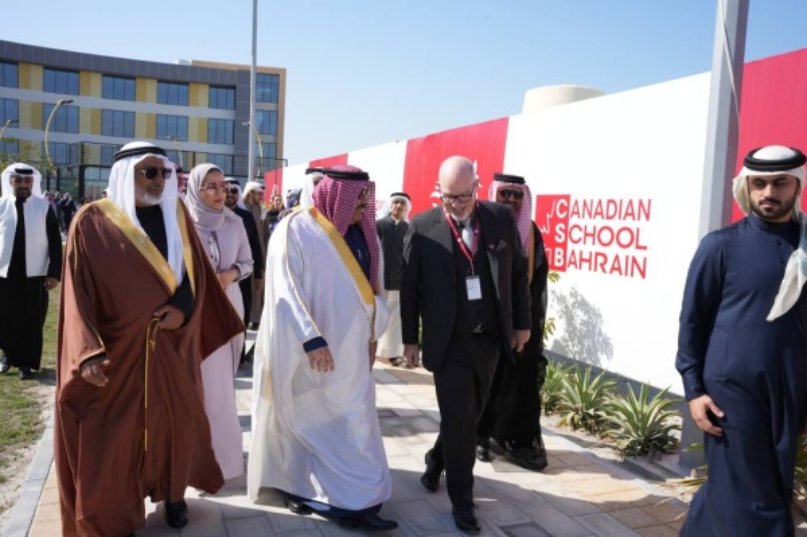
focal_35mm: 31
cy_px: 268
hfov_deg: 59.8
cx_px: 404
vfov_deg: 41.9
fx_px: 701
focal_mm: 31.3
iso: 200
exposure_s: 1/160
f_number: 13
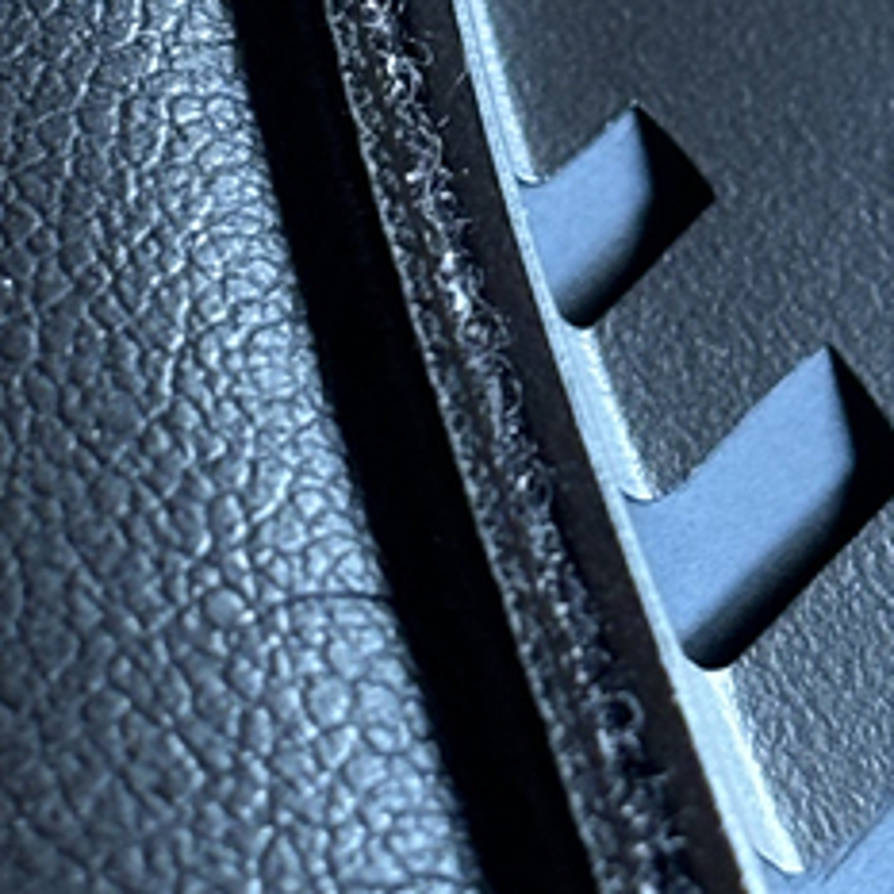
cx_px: 648
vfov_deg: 7.3
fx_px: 6925
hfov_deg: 7.4
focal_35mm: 237
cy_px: -88
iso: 125
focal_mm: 5.96
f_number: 1.6
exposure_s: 1/60
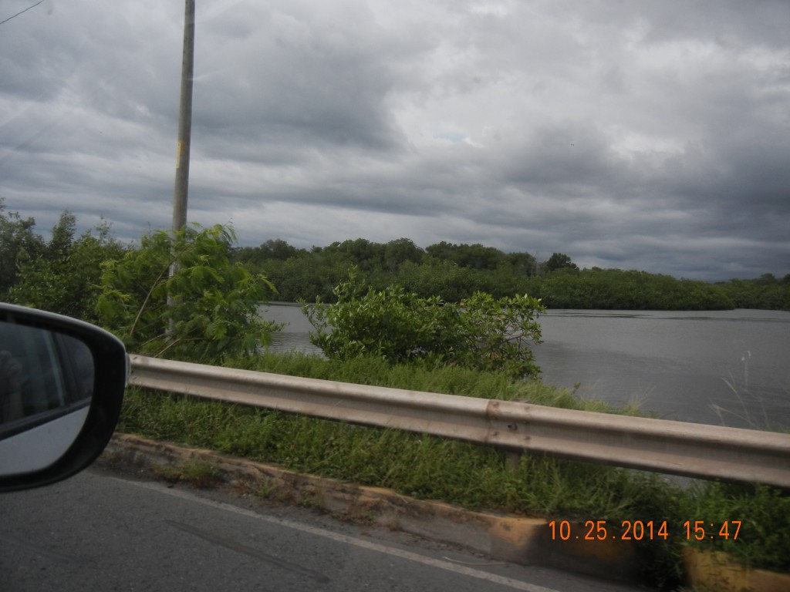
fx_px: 685
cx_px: 395
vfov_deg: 46.8
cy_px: 296
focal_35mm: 30
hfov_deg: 60.0
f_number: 3.5
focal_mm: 5.4
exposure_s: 1/1324
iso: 160
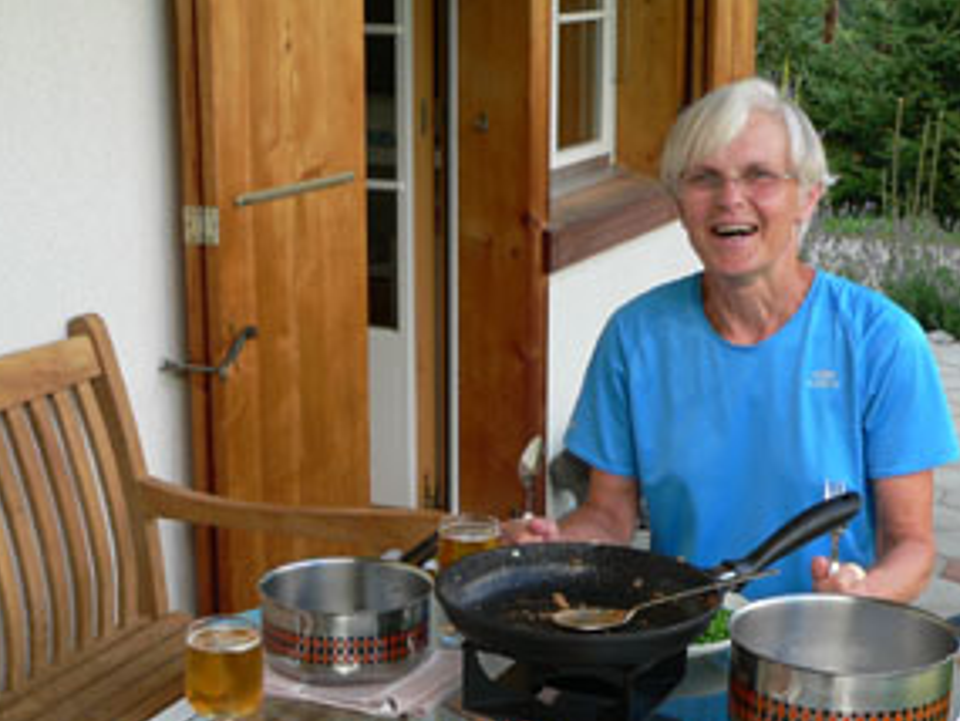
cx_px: 546
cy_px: 532
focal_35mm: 71
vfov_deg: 20.6
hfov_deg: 27.4
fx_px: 1970
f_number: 2.8
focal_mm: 7.6
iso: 80
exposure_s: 1/80
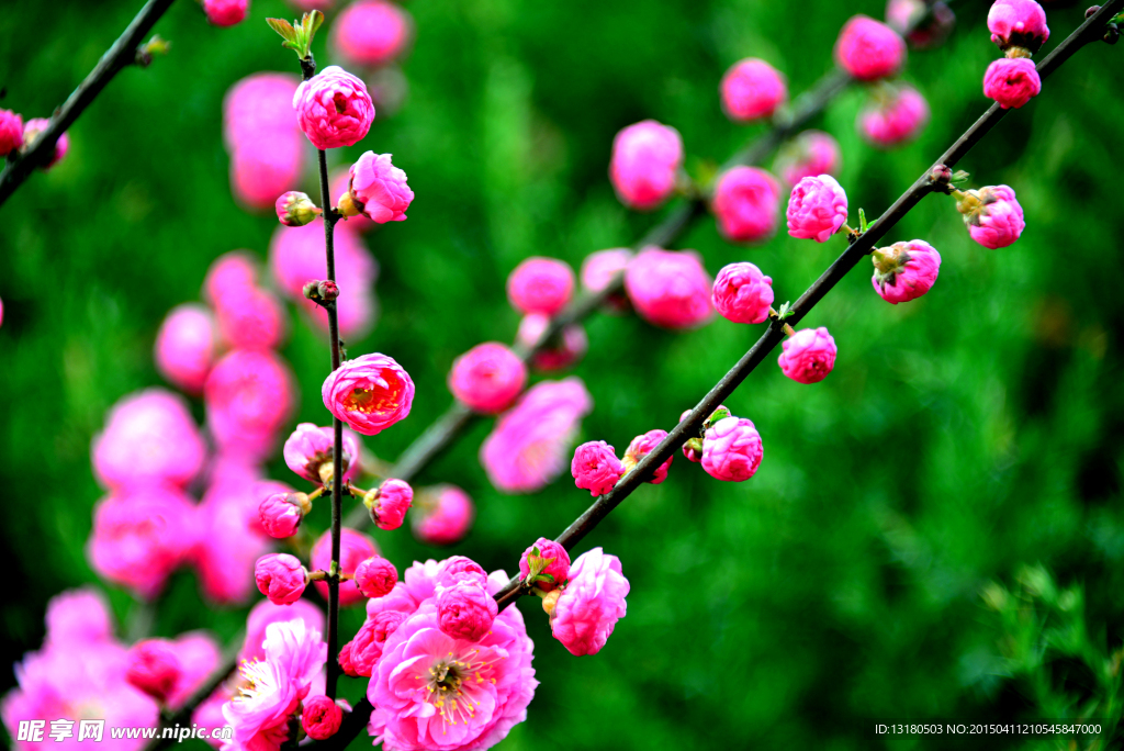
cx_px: 562
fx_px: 9372
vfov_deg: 4.6
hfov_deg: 6.9
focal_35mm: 300
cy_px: 376
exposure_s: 1/50
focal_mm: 300
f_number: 5.6
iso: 200
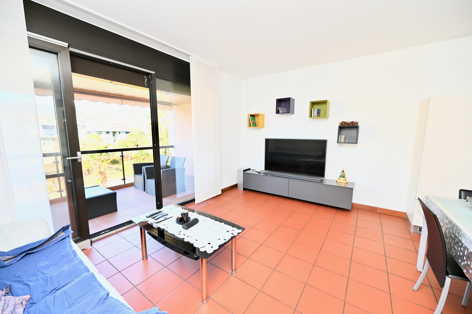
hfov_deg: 104.3
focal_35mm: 14
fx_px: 183
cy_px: 157
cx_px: 236
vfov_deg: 81.1
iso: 200
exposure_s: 1/80
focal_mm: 14
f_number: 5
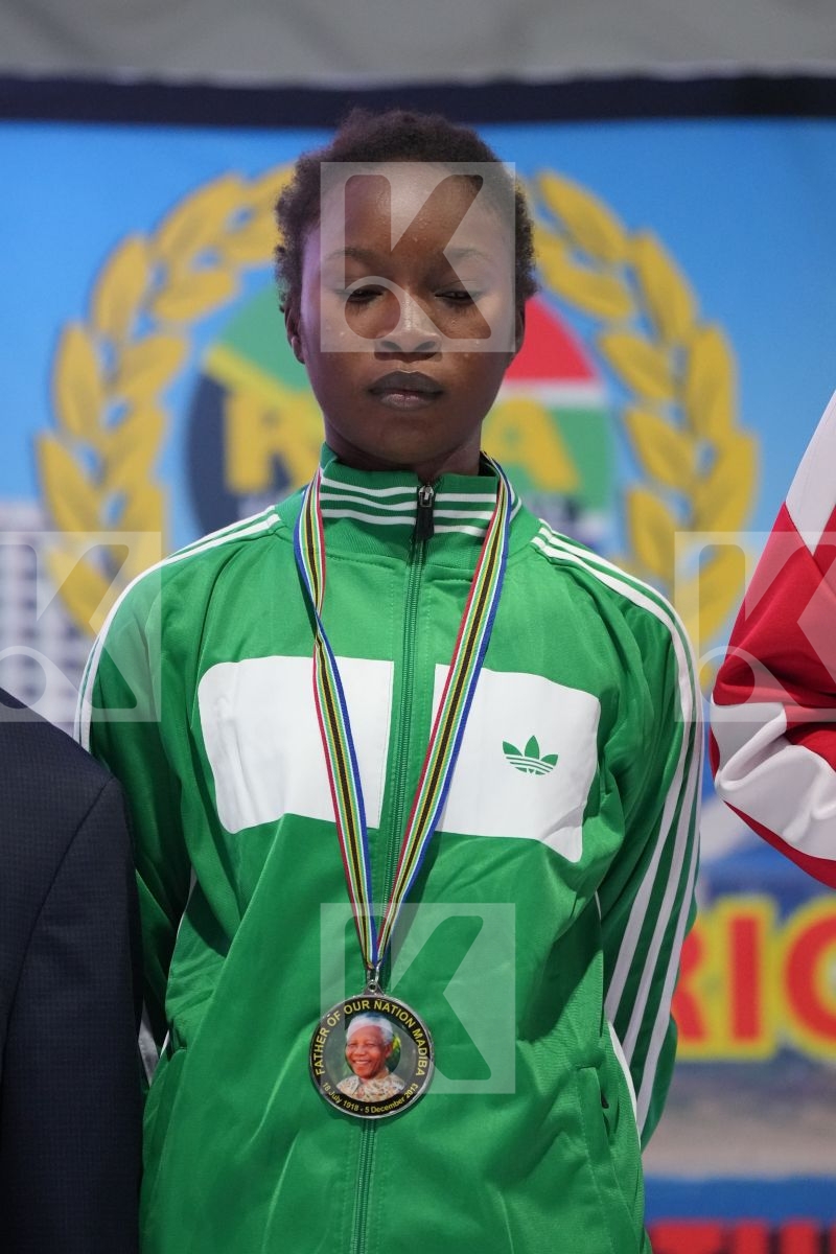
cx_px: 418
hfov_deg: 4.6
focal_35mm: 300
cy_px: 627
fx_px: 10449
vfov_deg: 6.9
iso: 3200
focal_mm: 200
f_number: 2.8
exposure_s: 1/250
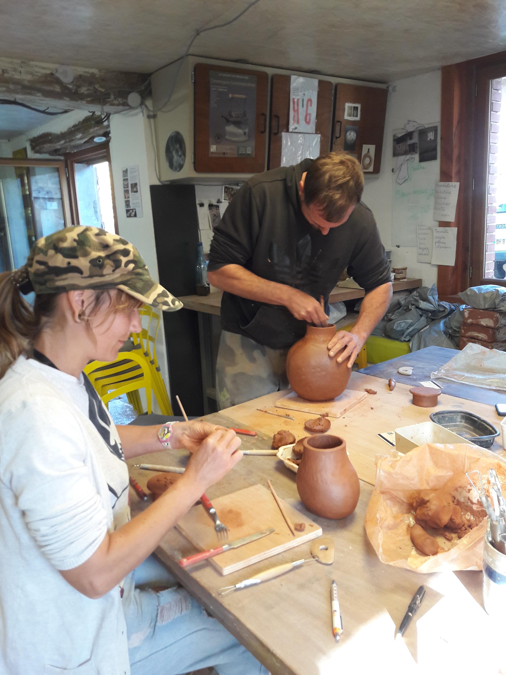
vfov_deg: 63.4
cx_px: 253
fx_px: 546
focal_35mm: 28
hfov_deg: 49.7
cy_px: 338
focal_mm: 3.7
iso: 100
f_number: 1.9
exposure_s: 1/33
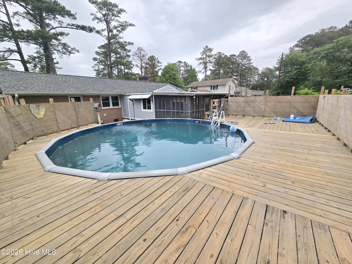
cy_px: 132
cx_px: 176
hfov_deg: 106.2
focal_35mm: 13
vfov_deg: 89.9
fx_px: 132
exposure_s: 1/1250
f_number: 2.2
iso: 50
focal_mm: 2.2
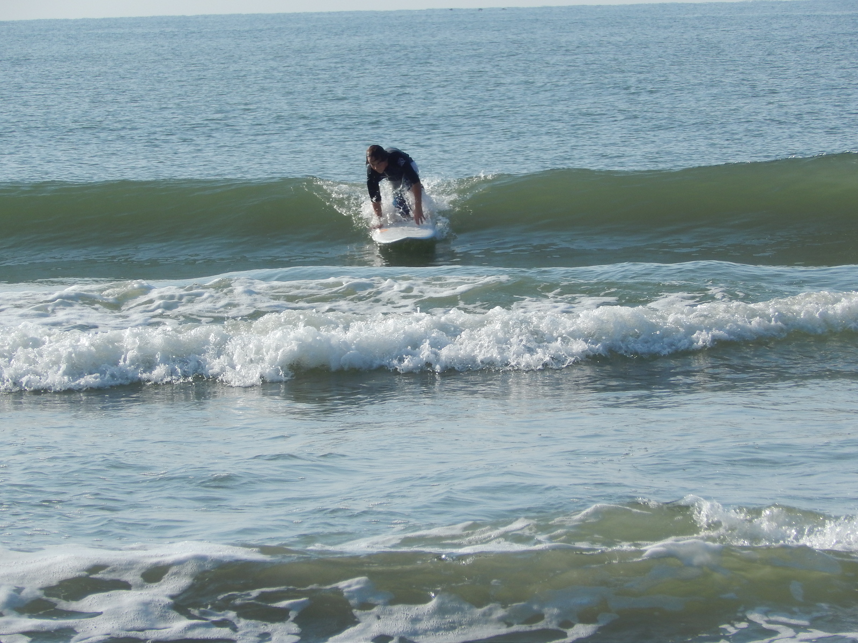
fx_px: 8675
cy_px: 322
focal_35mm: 350
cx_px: 429
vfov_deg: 4.2
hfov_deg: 5.7
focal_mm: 62.2
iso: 125
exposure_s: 1/800
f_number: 5.7
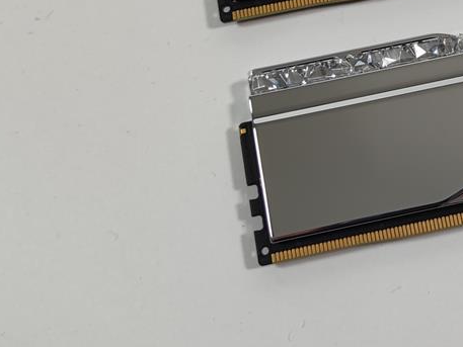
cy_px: -62
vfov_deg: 17.2
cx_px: 506
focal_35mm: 82
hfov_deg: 22.5
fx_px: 1097
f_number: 1.85
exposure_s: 1/100
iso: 63
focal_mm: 6.78
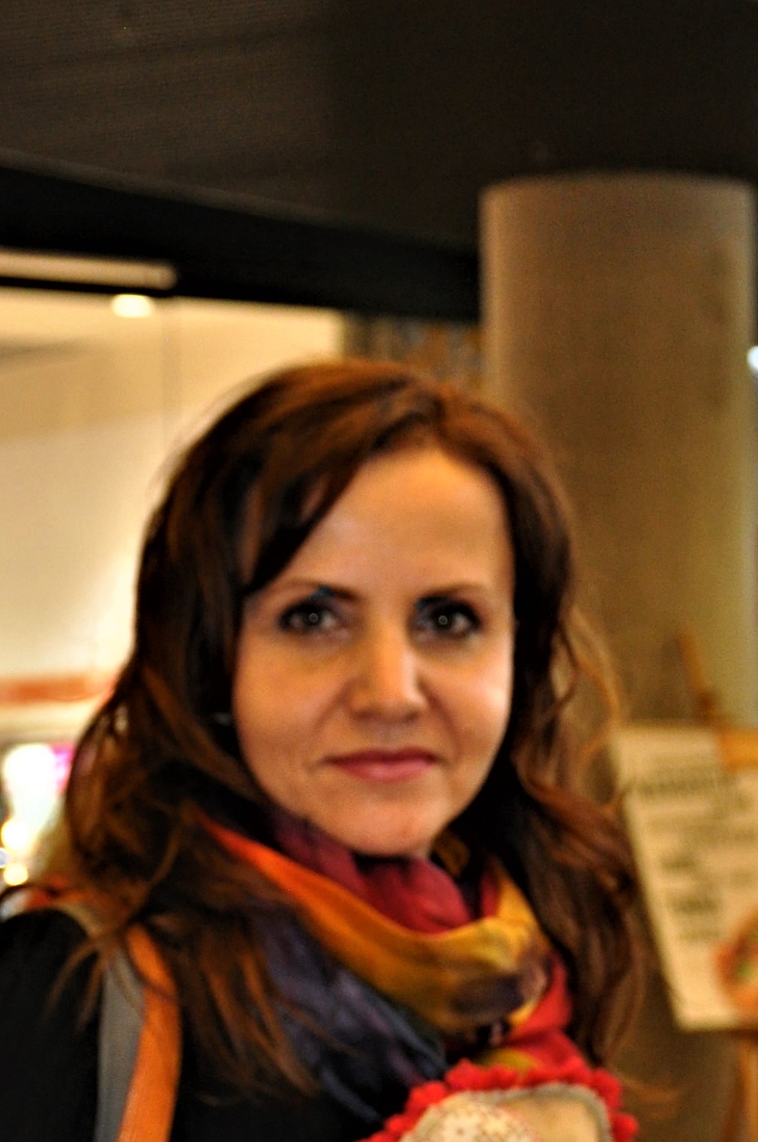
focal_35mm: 60
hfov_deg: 22.6
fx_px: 1900
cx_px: 368
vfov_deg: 33.3
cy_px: 701
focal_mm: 32
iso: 800
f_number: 4.2
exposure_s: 1/80
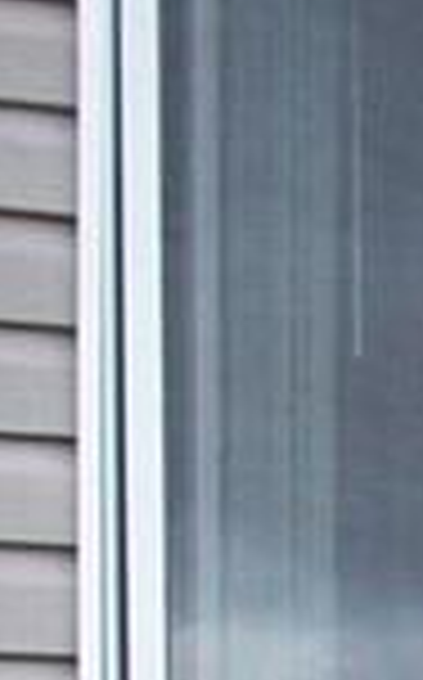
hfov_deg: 6.2
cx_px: 1143
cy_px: 1437
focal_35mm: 200
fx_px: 3700
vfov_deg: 9.7
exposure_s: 1/176
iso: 80
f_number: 2.8
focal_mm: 6.2
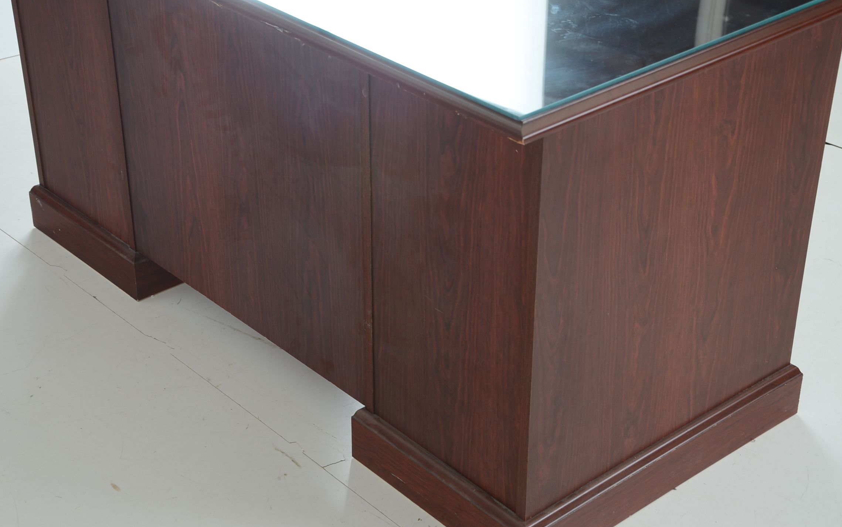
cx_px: 402
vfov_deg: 19.7
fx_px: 1515
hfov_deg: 31.1
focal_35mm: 66
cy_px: 240
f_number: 5.6
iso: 125
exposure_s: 1/80
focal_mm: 40
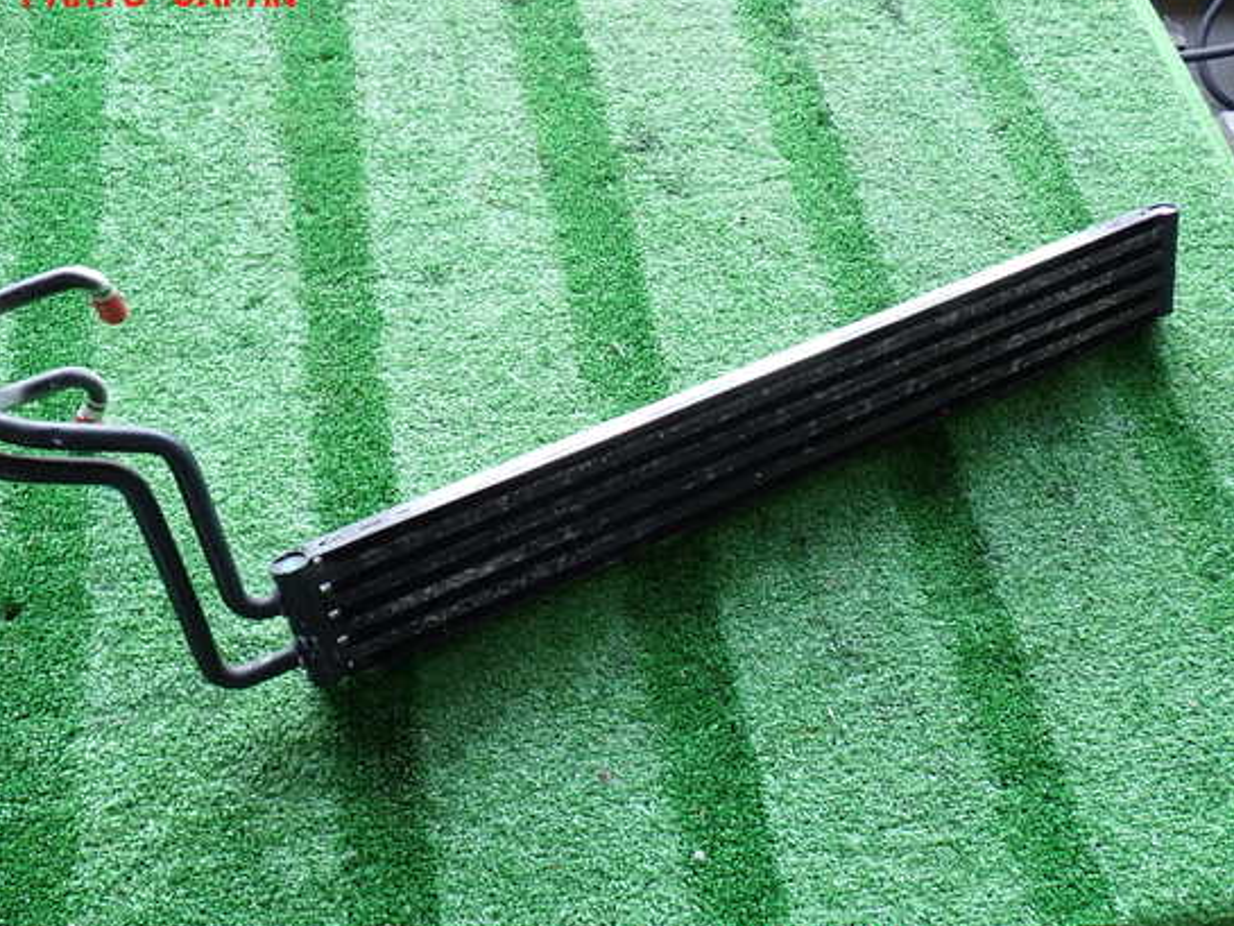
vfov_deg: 43.0
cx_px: 564
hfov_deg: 55.3
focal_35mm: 33
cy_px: 473
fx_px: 1177
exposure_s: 1/60
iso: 200
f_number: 2.3
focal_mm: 5.4
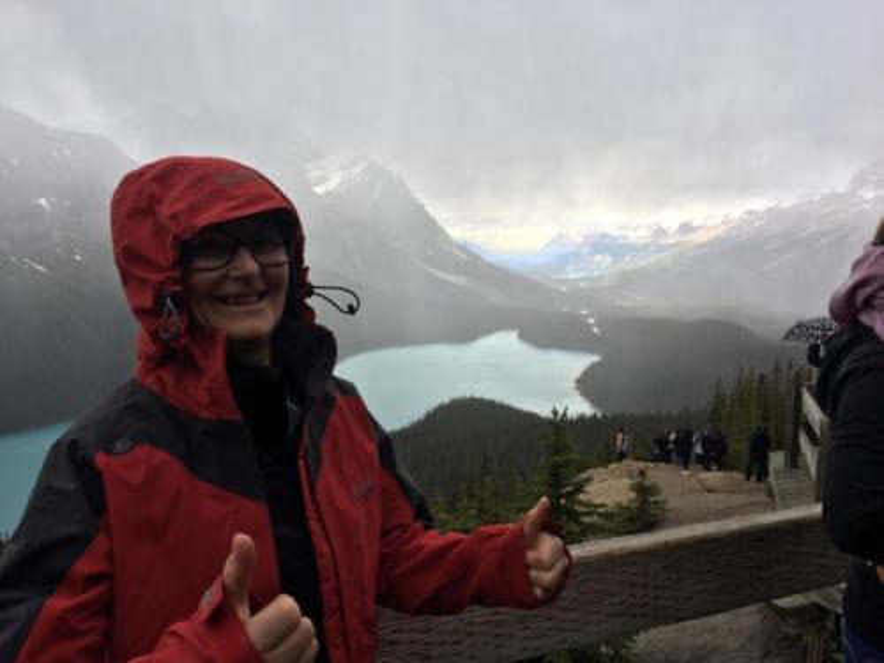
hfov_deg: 61.7
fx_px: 741
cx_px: 442
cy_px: 332
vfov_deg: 48.2
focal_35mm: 29
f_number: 2.2
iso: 25
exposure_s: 1/313
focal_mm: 4.15
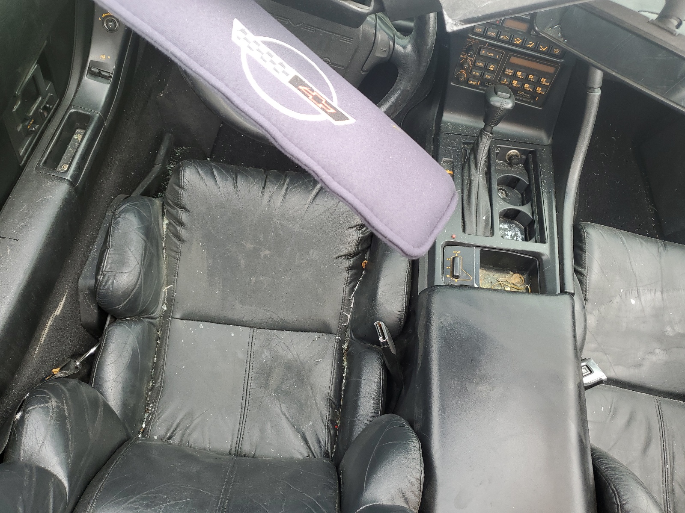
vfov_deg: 53.1
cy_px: 256
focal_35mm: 26
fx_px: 515
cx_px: 342
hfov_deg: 67.3
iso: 50
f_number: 1.5
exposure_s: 1/137
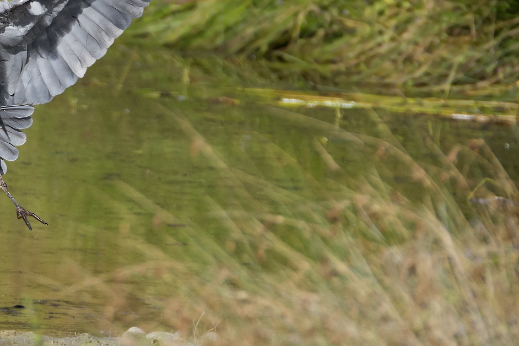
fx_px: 27548
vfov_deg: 0.7
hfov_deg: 1.1
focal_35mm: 1911
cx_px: 35
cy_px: 133
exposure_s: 1/2000
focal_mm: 600
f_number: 8
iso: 1100
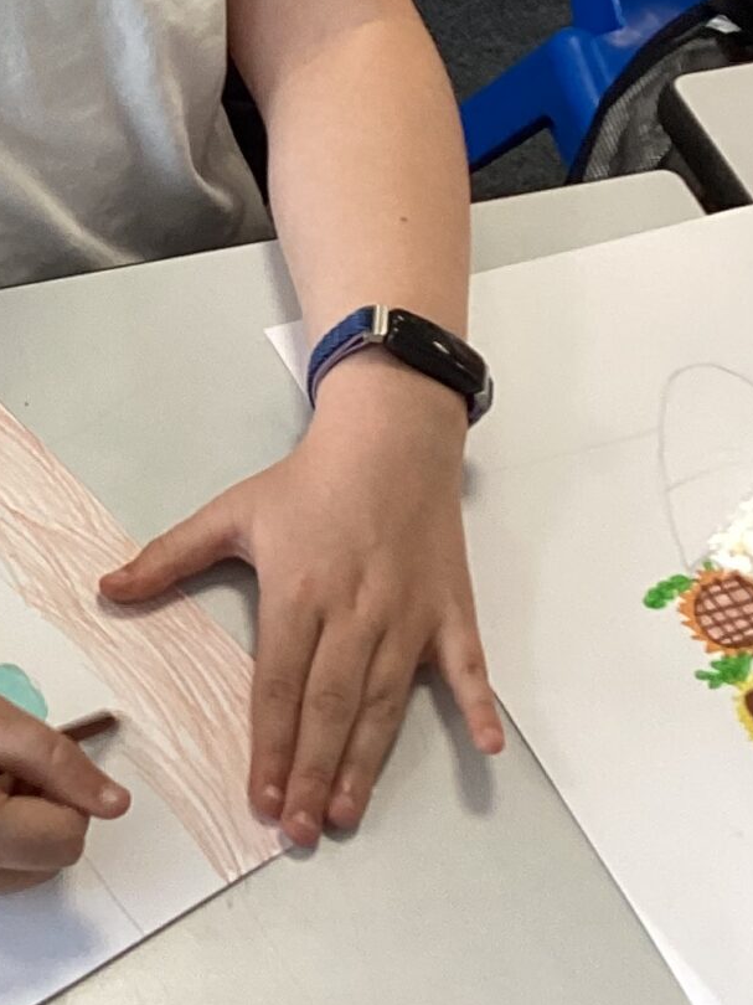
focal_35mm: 98
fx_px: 2844
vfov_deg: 20.0
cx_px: -352
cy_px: 324
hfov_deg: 14.2
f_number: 2.4
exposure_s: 1/60
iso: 100
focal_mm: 3.3
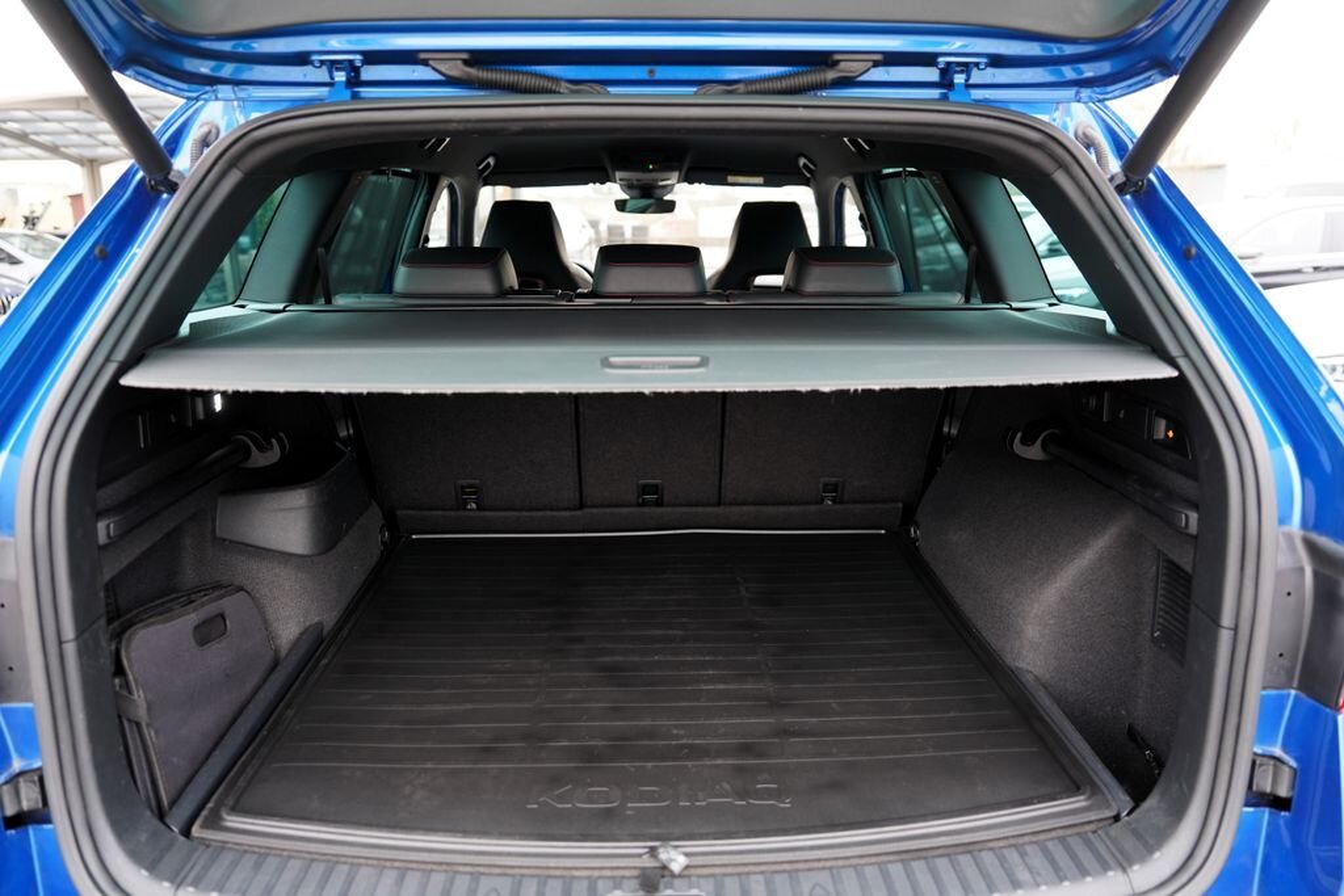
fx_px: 896
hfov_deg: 73.7
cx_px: 672
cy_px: 448
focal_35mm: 24
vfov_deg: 53.1
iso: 250
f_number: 2.8
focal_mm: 24
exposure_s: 1/30
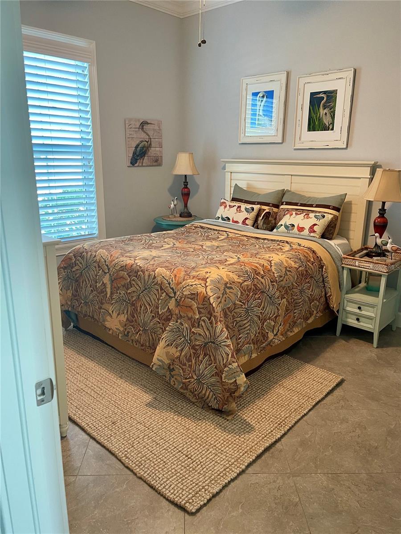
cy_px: 267
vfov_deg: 67.3
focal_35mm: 26
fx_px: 402
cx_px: 200
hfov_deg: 53.1
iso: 200
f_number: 1.6
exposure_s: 1/60
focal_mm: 5.1
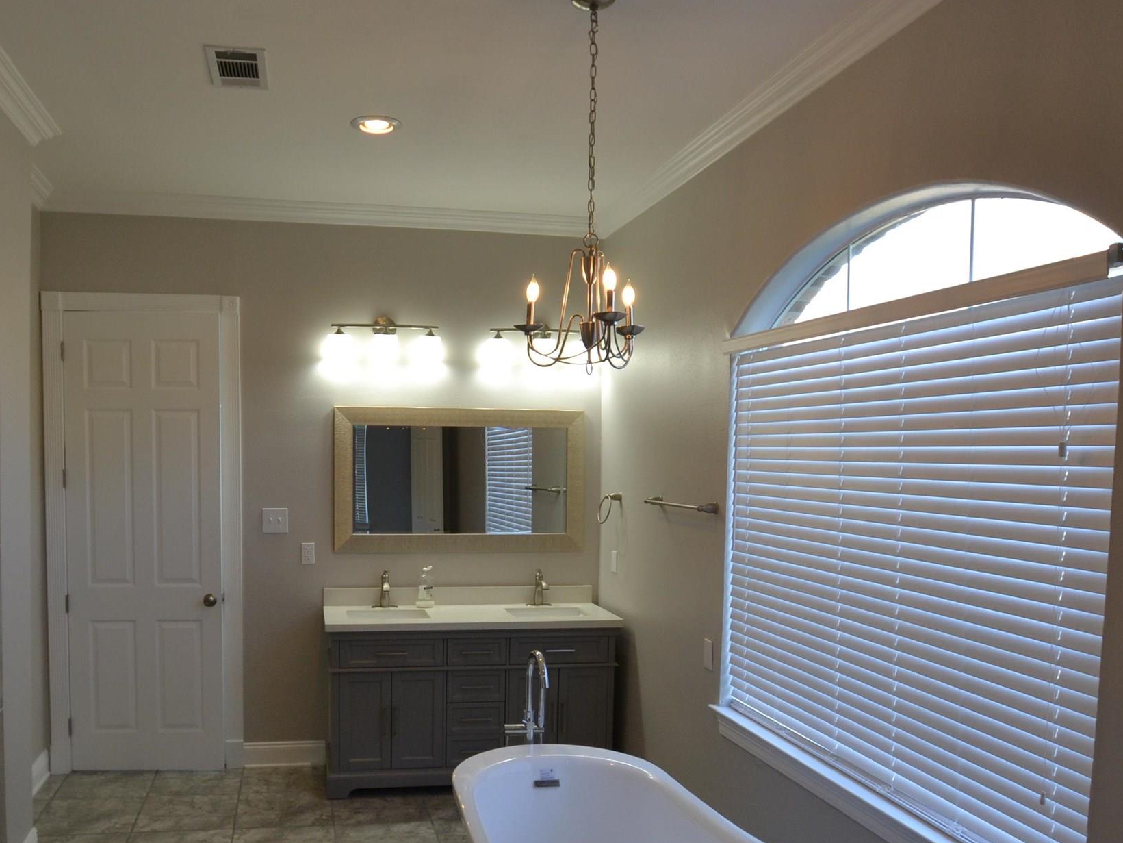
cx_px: 439
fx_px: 876
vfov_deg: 50.9
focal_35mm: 27
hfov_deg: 64.6
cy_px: 524
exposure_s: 1/60
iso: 320
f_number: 5.6
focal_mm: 10
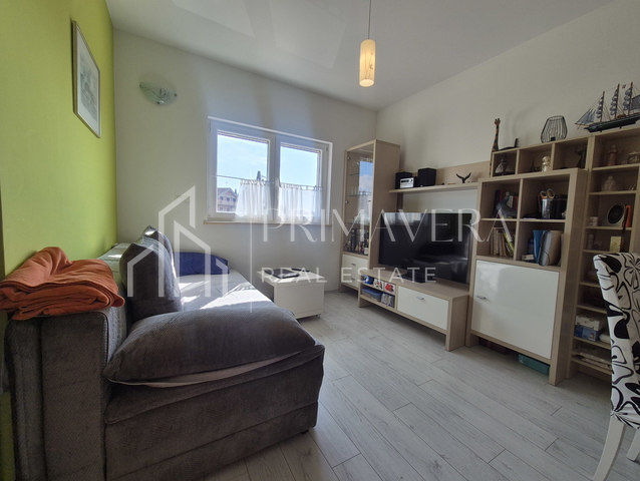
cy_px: 240
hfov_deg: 106.1
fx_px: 241
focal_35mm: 13
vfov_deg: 90.0
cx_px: 320
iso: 50
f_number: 2.2
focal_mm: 2.2
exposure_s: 1/435
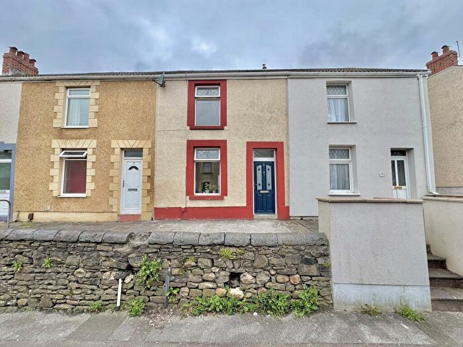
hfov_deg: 102.1
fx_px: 187
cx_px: 232
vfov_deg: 85.7
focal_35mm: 14
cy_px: 174
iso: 40
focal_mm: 2.22
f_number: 2.2
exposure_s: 1/470
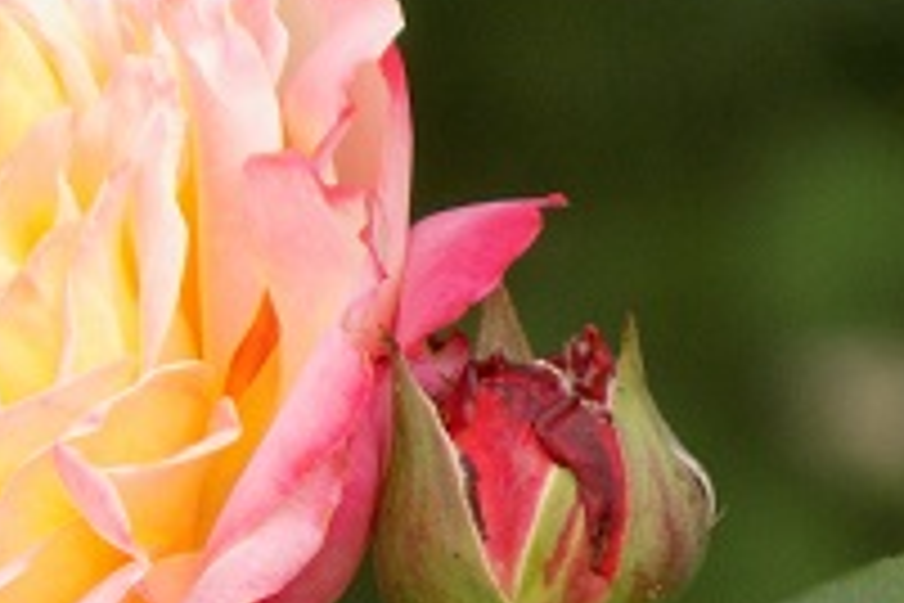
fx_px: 39246
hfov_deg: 1.3
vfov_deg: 0.9
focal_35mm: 1563
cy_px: 382
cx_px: -162
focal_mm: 112
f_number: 5.9
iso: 160
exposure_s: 1/125
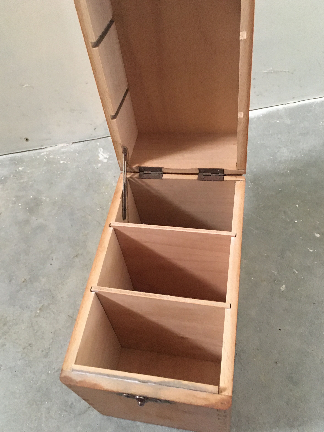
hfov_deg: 45.4
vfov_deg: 58.3
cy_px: 221
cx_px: 153
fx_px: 387
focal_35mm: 31
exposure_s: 1/17
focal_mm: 4.15
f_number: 2.2
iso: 250
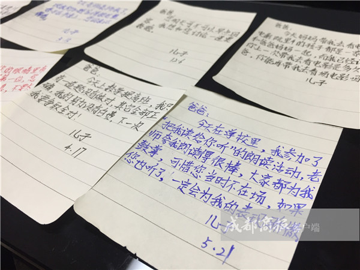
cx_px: 180
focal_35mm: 29
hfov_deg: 61.7
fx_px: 302
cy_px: 135
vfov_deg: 48.2
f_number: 2.2
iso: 50
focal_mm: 4.15
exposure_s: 1/33
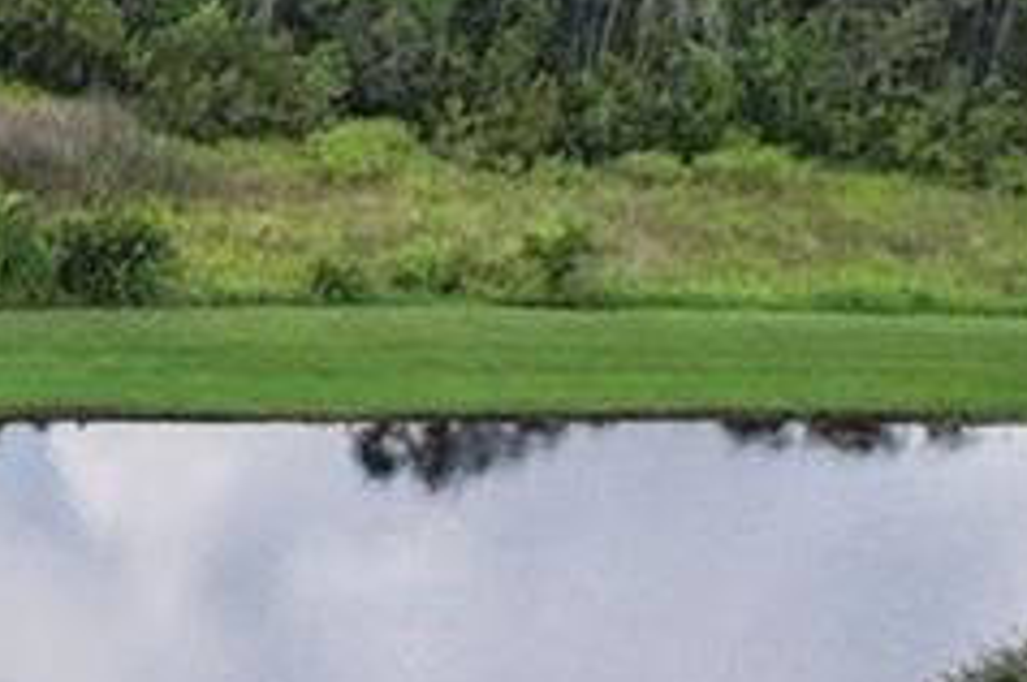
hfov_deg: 10.4
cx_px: -1950
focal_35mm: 148
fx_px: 4216
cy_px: 453
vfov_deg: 9.2
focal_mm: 8.38
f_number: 2.8
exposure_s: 1/1250
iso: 130
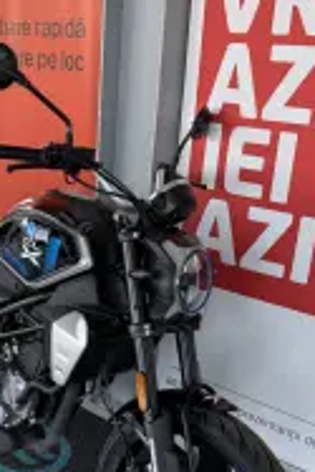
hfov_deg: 27.7
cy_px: 321
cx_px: 76
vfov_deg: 40.5
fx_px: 629
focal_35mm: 48
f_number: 1.78
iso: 80
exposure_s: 1/121
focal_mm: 6.76
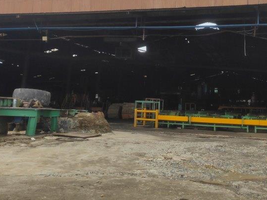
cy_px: 36
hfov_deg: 48.8
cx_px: 155
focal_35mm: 38
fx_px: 293
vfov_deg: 36.2
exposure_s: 1/1764
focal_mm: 3.94
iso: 100
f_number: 1.9
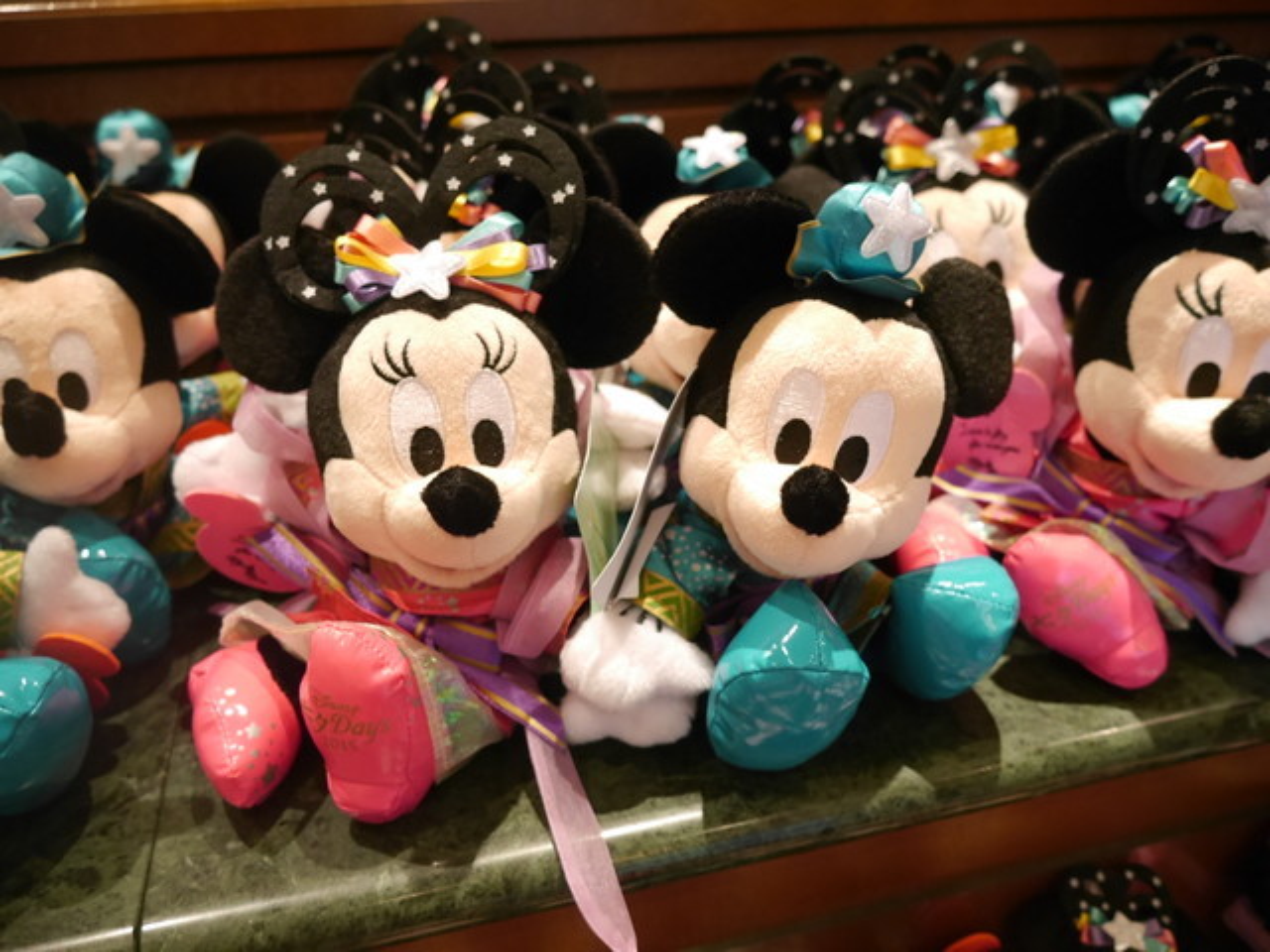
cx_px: 635
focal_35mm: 28
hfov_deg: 63.4
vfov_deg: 49.7
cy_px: 476
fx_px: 1027
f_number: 3.5
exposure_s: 1/60
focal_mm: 14
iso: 1250
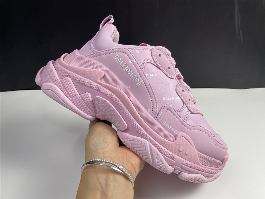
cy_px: 100
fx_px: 199
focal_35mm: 26
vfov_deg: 53.1
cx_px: 132
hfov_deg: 67.3
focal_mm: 4.2
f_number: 1.6
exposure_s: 1/121
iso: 64
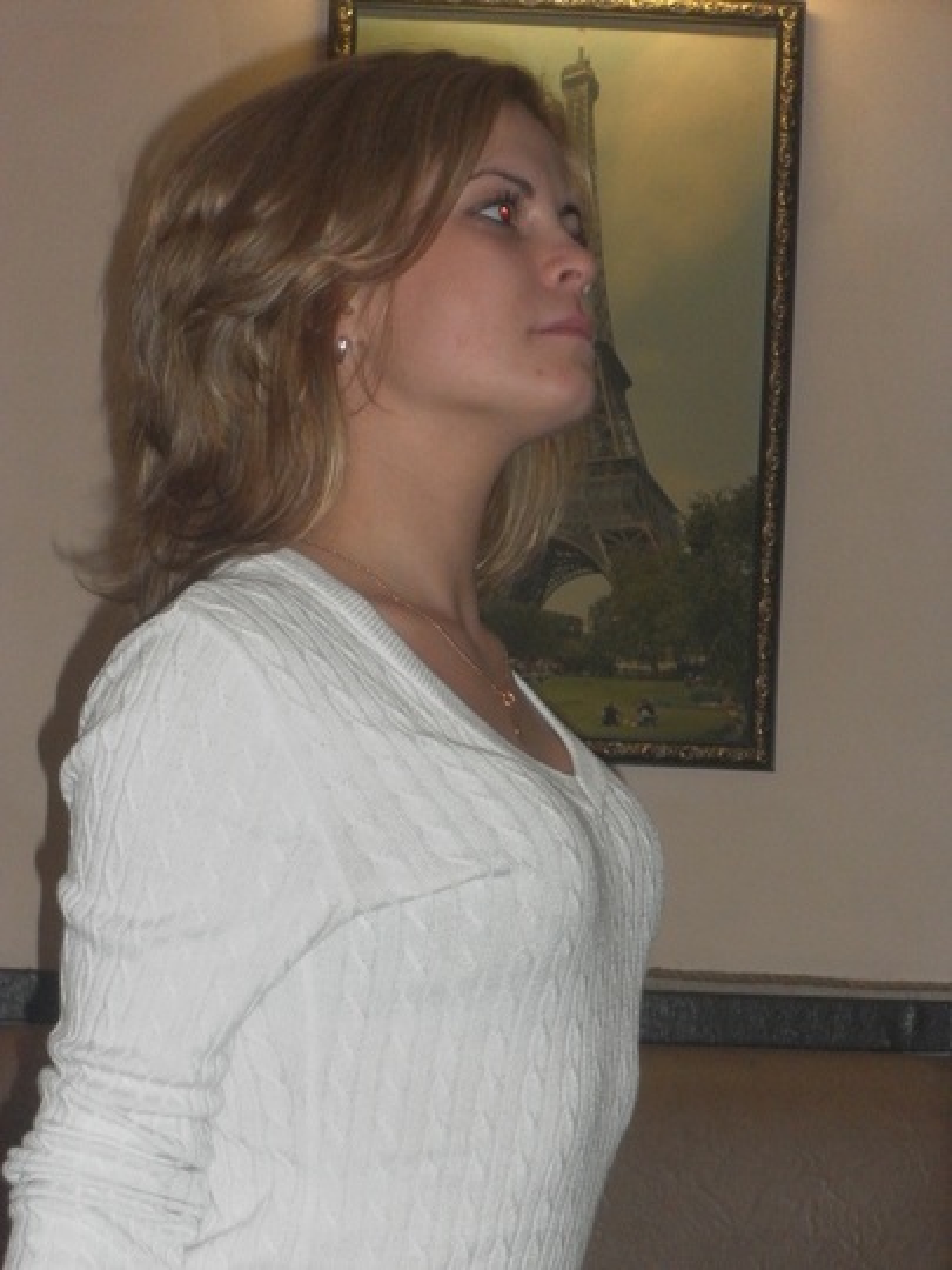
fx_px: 4034
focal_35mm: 110
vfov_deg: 17.9
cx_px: 476
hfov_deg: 13.5
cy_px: 635
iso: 320
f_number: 5.9
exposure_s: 1/60
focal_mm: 19.6
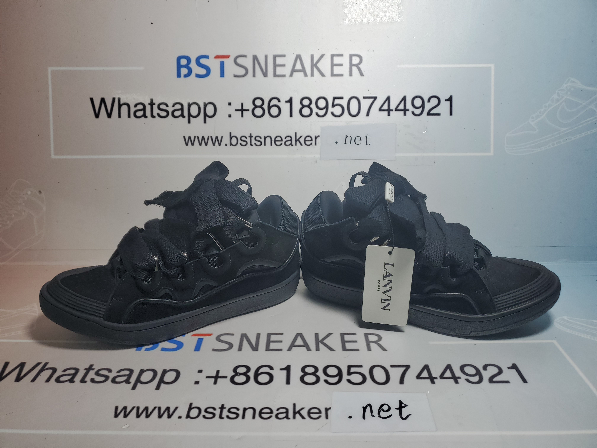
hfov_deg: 67.3
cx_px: 298
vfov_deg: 53.1
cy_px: 224
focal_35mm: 26
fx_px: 448
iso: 50
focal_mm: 4.3
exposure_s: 1/734
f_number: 1.5
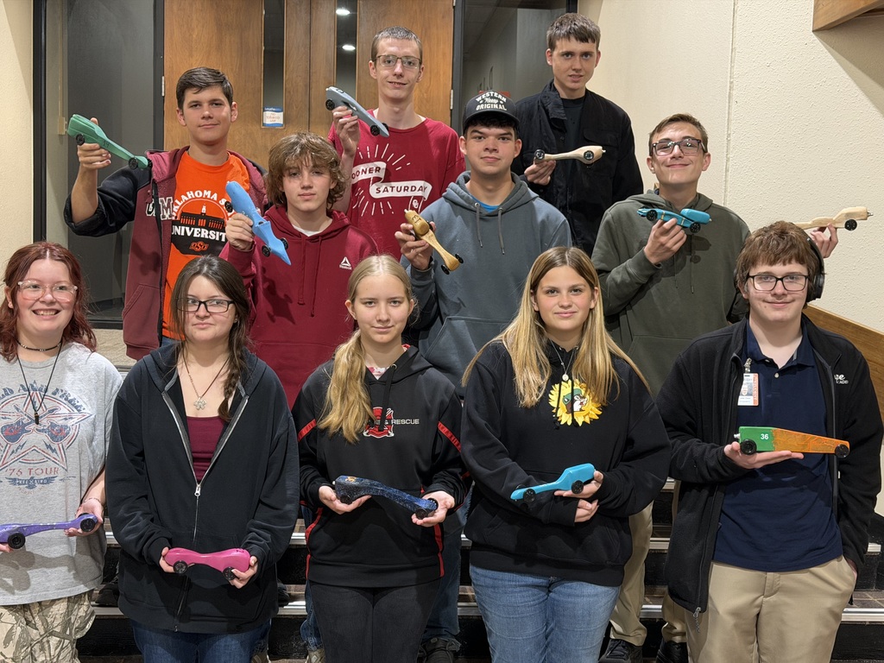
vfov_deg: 30.3
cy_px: 332
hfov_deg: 39.7
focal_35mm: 48
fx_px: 1226
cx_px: 442
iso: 200
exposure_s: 1/60
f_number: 1.78
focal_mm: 6.76
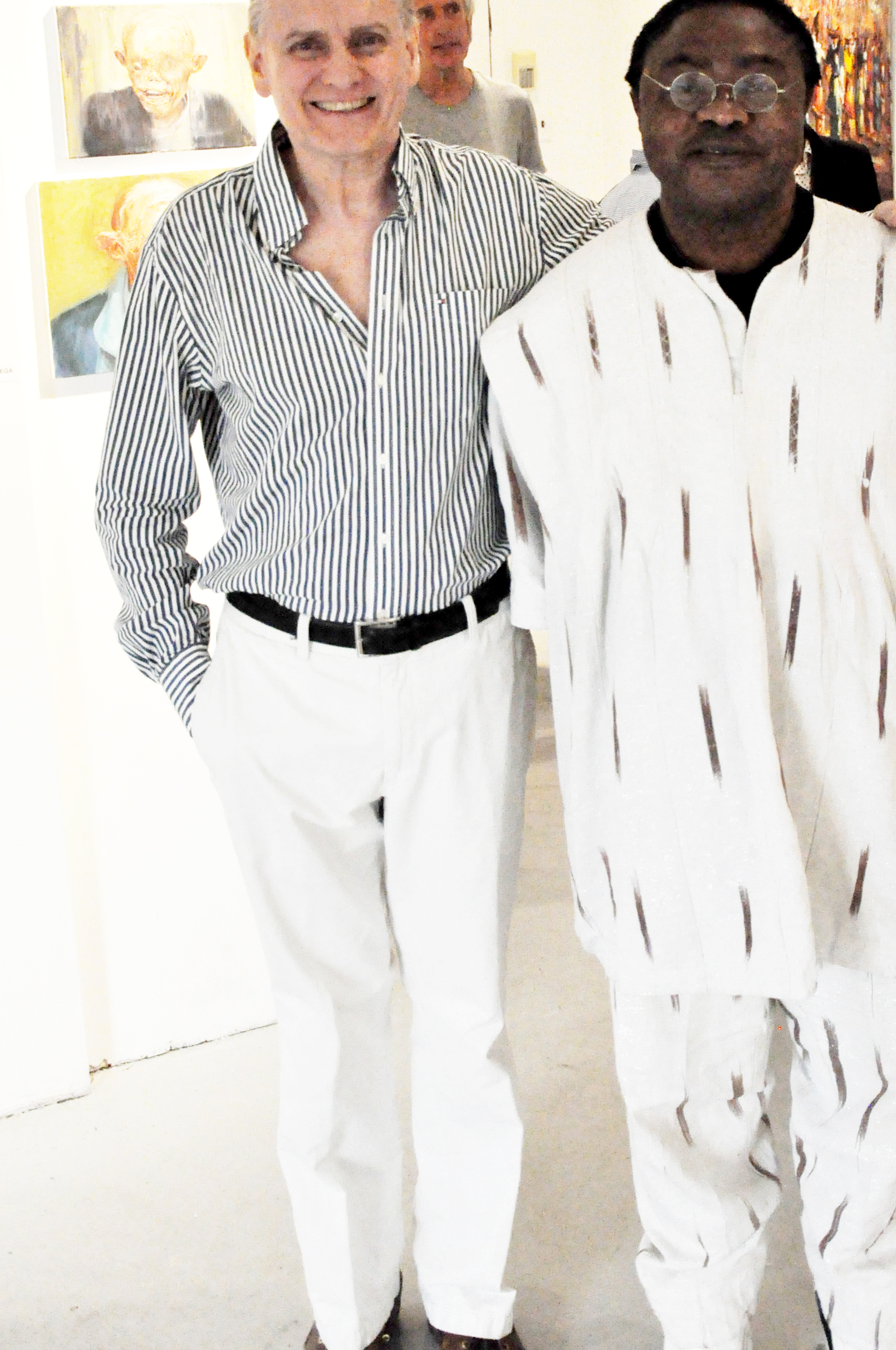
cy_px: 425
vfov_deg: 37.3
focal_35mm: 53
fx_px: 1973
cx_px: 510
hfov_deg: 25.6
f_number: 4
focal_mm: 25
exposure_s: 1/400
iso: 3200
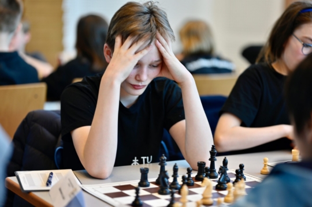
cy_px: 104
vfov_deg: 16.0
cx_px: 156
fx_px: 736
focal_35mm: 85
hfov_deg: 23.9
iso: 125
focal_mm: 85
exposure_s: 1/100
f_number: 1.8
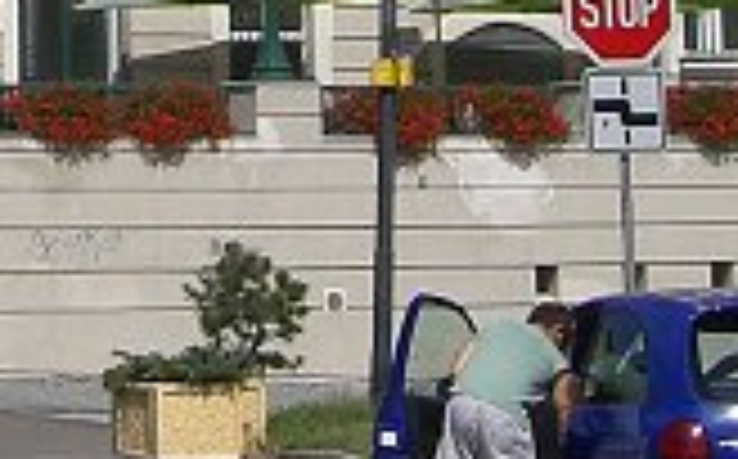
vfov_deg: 6.2
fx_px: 3957
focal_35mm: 197
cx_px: -360
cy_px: -810
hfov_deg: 10.3
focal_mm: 6.3
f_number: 4.4
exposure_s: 1/1250
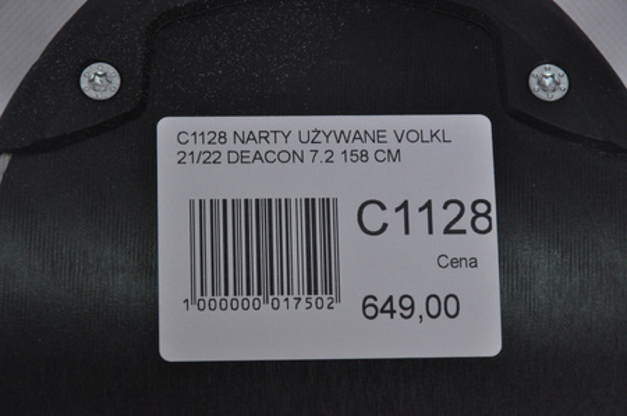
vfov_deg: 8.7
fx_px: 2740
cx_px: 314
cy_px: 208
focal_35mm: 158
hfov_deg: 13.1
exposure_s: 1/125
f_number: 9.5
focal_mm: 105
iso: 3200
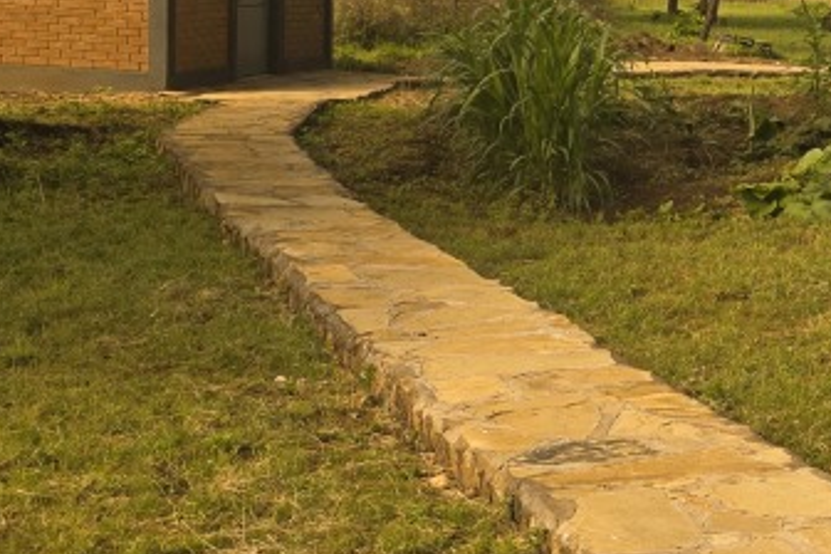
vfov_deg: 15.0
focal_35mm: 91
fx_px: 2100
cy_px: 138
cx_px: 1227
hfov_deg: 19.6
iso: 20
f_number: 1.7
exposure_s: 1/180
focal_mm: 6.3
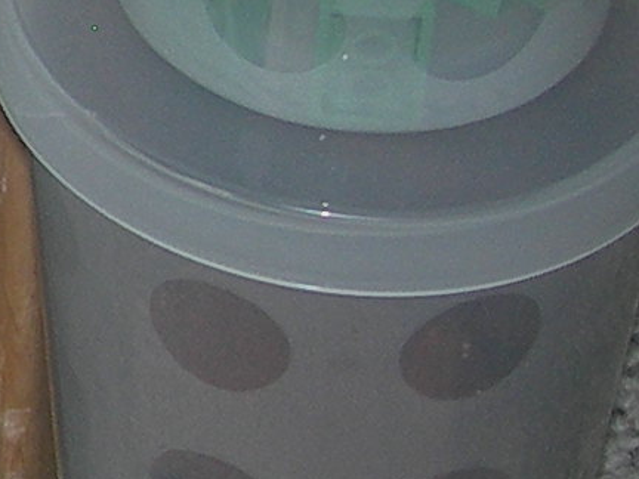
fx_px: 4984
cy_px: -319
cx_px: -1278
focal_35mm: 270
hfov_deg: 6.7
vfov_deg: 5.4
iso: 50
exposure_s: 1/60.1
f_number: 2.8
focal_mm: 7.8
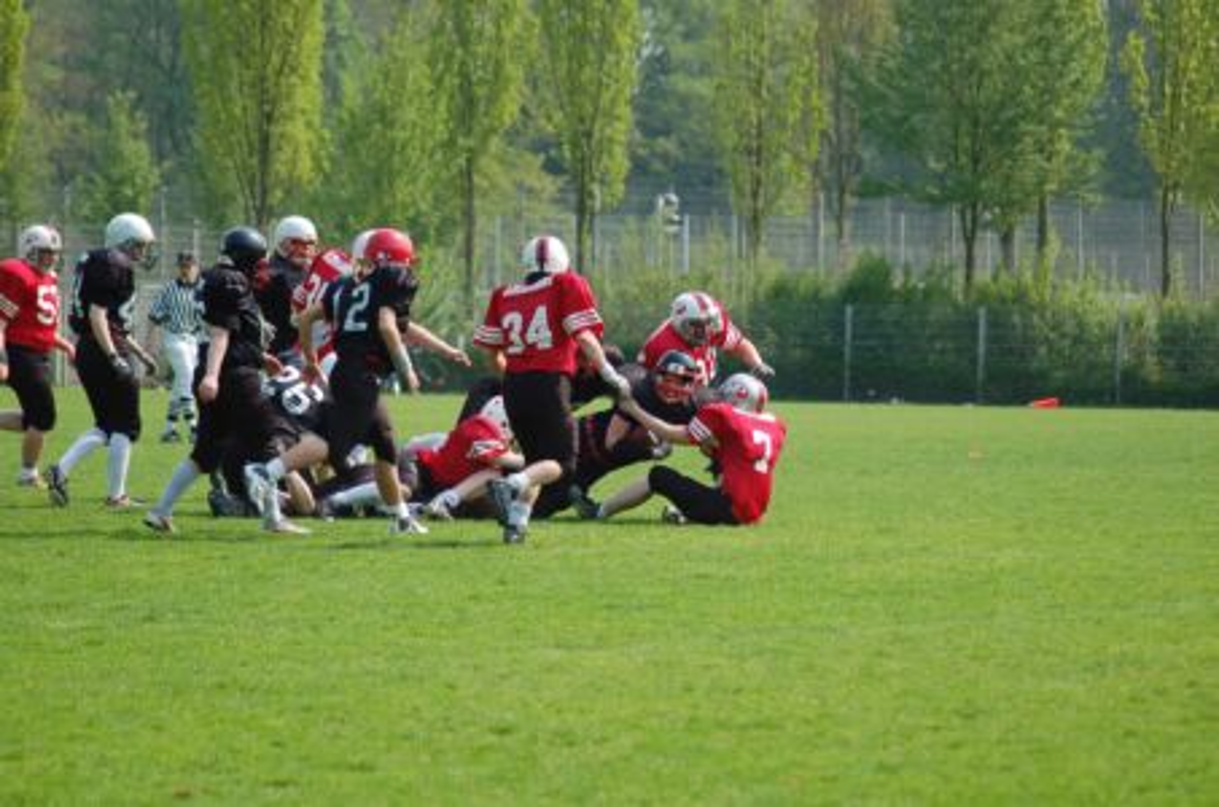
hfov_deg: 11.4
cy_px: 404
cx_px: 610
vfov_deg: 7.6
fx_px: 6082
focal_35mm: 180
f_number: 4.2
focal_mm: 120
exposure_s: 1/1000
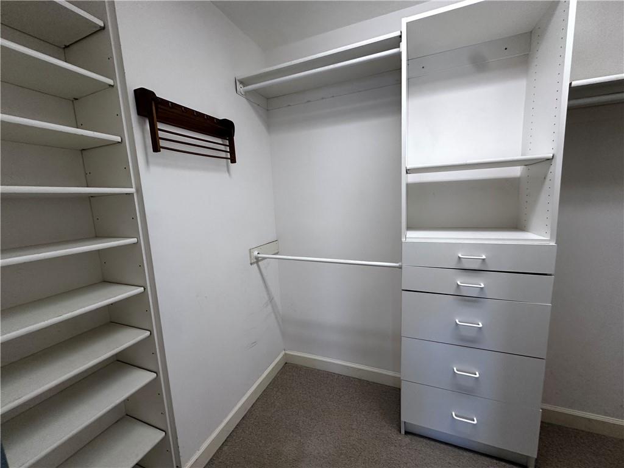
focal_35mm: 14
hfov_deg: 102.1
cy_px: 234
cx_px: 312
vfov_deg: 85.7
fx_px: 252
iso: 200
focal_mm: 2.22
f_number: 2.2
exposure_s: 1/120
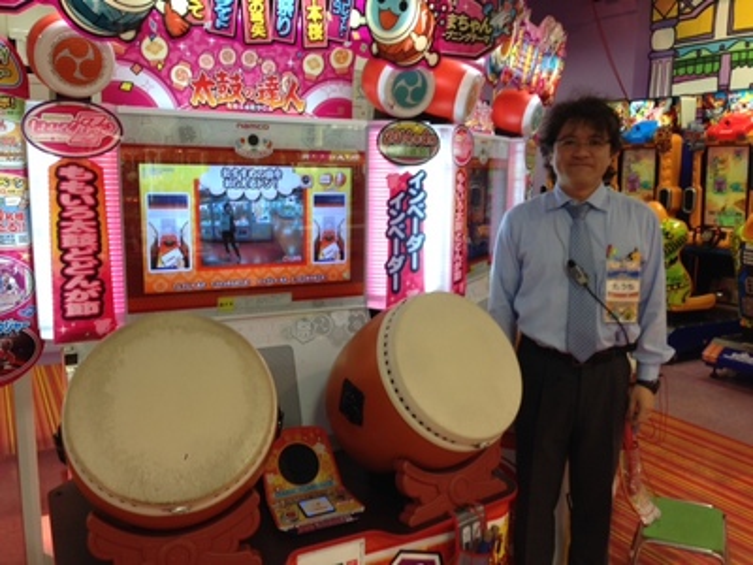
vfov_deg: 42.9
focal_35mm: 33
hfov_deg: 55.4
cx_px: 376
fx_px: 718
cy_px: 282
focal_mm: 4.12
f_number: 2.4
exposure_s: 1/30
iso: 50
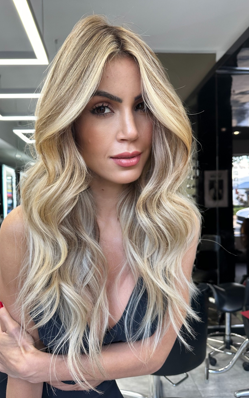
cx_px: 107
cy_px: 203
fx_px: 282
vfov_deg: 70.4
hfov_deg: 47.5
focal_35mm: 26
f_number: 1.78
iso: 200
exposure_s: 1/109
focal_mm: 6.86
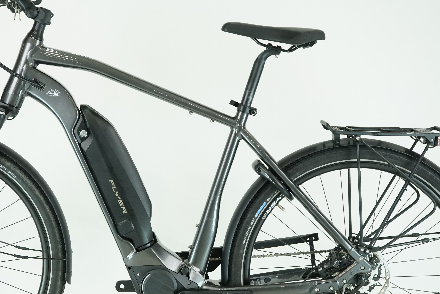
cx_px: 147
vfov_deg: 15.7
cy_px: 179
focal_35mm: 87
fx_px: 1063
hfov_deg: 23.3
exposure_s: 1/200
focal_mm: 54
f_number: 5.6
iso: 1600
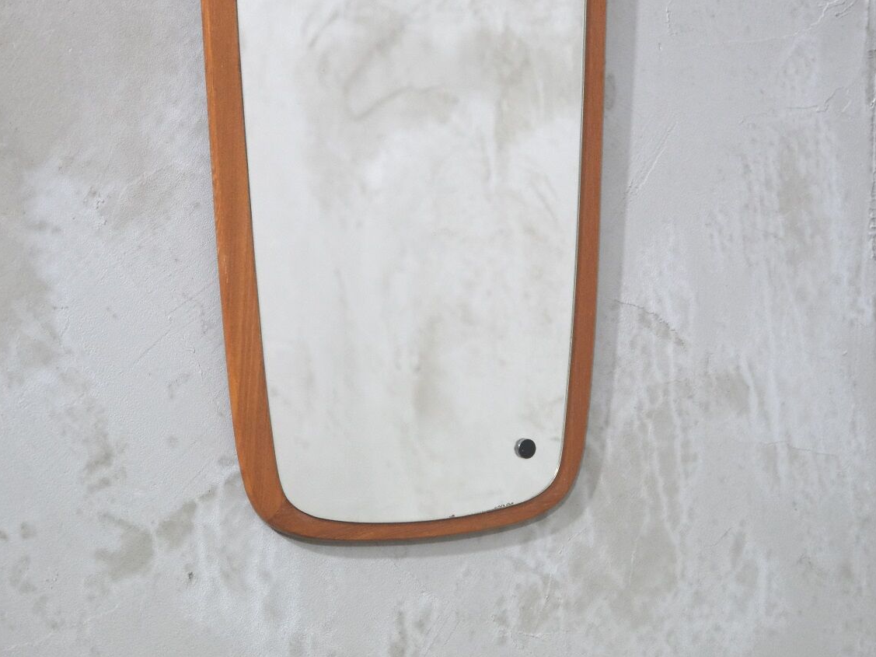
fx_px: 2252
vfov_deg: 16.6
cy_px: 329
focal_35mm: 89
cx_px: 478
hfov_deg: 22.0
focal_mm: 54.5
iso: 5000
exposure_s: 1/80
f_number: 4
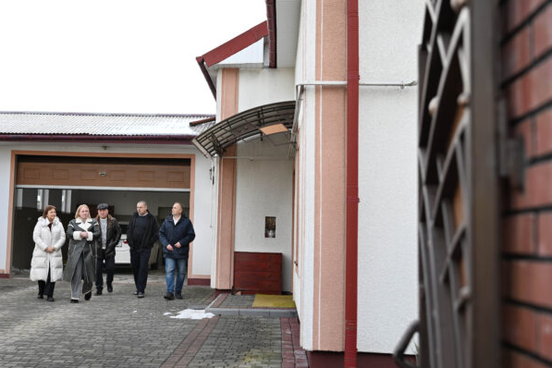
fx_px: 690
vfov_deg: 29.9
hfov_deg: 43.3
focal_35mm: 45
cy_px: 179
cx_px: 211
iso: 125
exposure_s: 1/320
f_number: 2.8
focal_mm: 35
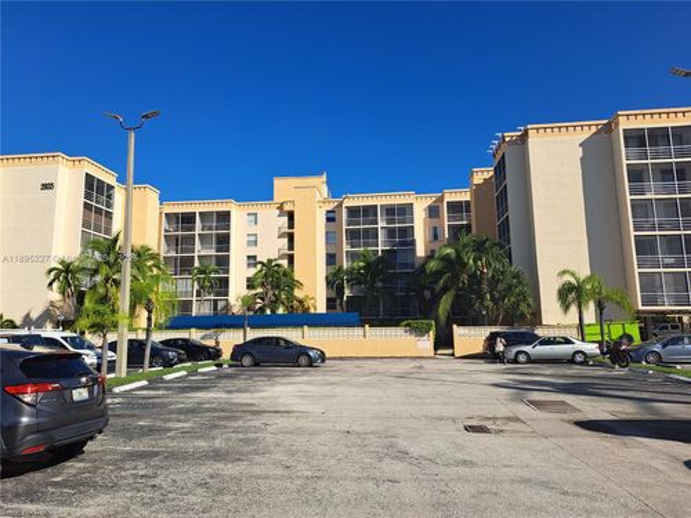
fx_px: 479
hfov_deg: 71.6
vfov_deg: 56.8
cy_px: 259
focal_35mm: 24
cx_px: 346
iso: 50
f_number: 1.8
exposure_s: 1/2193
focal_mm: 5.23
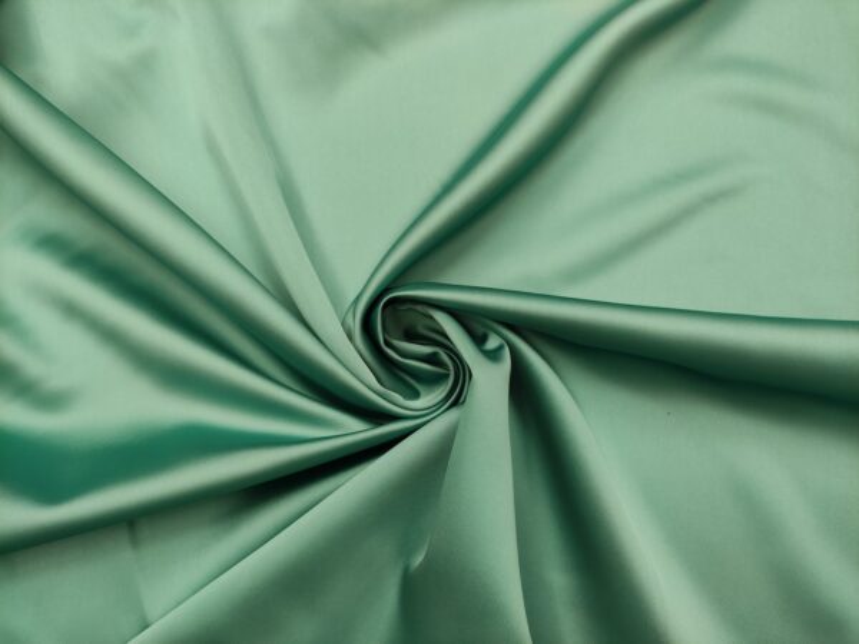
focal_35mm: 25
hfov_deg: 69.4
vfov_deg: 54.9
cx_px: 430
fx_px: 620
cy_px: 322
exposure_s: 1/60
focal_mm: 5.43
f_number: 1.89
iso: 160
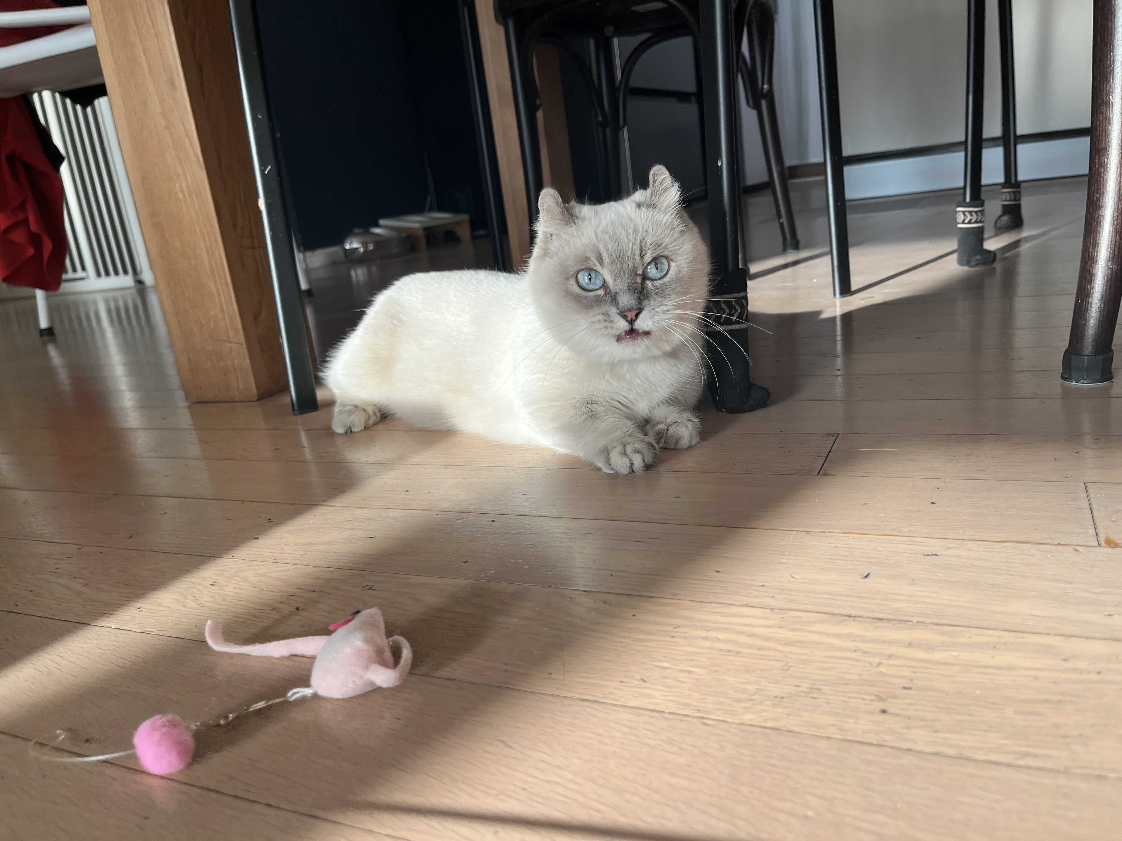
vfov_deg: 53.1
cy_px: 420
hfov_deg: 67.3
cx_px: 561
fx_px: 843
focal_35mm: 26
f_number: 1.6
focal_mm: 5.1
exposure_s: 1/261
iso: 40
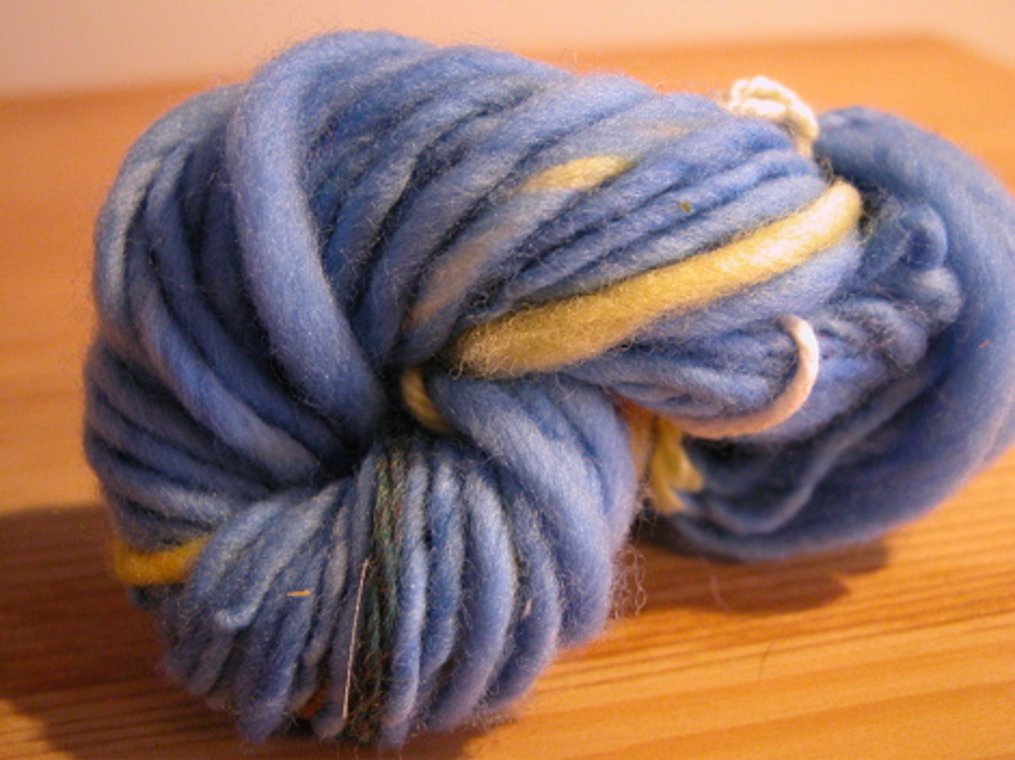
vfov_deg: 36.8
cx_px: 508
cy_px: 380
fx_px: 1143
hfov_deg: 47.9
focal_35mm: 39
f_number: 2.9
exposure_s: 1/2.7
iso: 400
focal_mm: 10
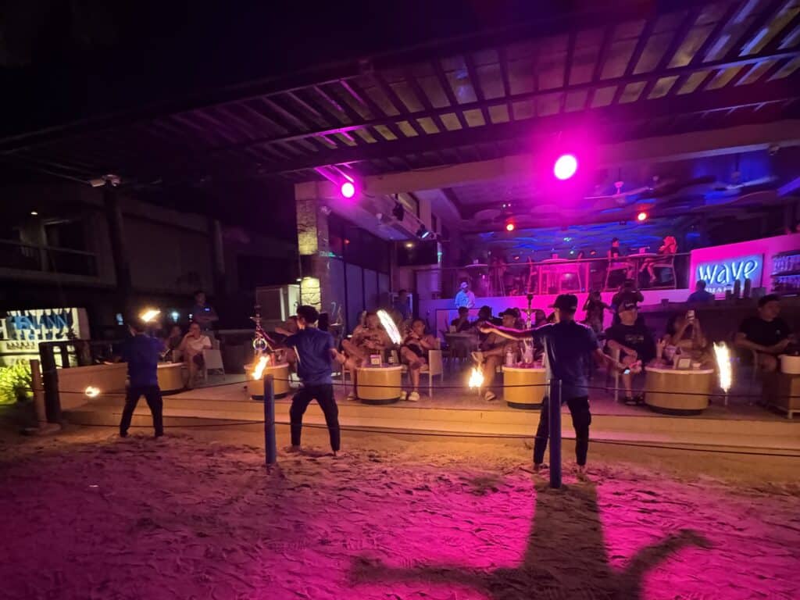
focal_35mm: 14
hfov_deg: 102.1
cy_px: 300
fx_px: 324
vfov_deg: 85.7
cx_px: 400
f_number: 2.2
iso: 1250
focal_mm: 2.22
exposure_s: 1/30
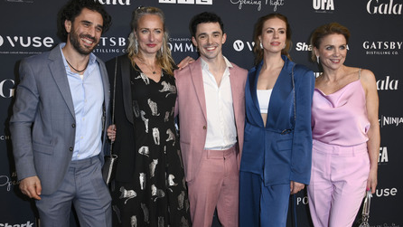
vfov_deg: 32.8
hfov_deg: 55.3
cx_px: 203
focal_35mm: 36
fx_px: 385
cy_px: 127
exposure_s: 1/250
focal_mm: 34
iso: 640
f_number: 5.6
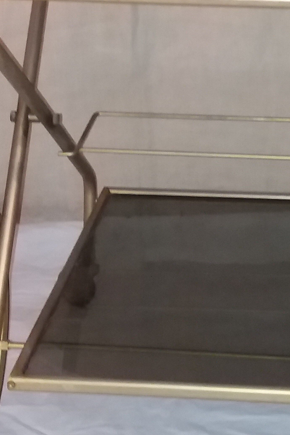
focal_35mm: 58
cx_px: 191
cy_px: 148
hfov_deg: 23.3
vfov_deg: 34.2
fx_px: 701
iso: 200
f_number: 1.9
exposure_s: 1/15
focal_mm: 3.7
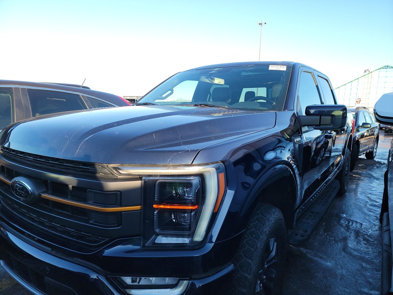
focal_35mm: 24
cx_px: 196
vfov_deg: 56.8
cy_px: 148
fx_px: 272
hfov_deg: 71.6
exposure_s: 1/153
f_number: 1.8
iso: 50
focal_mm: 6.7
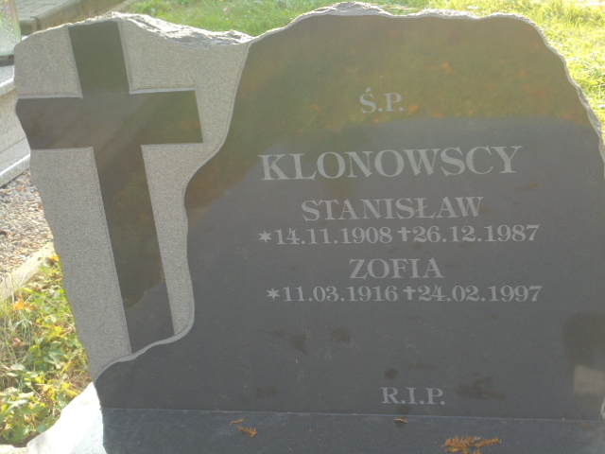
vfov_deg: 22.9
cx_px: 302
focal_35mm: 64
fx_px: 1119
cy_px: 227
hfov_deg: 30.3
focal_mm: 11.5
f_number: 5.6
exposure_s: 1/50
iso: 100
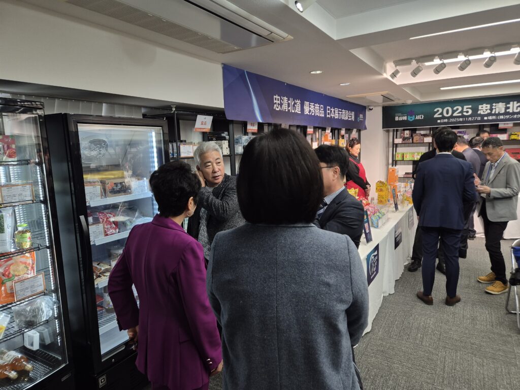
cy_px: 195
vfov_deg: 58.9
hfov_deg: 73.9
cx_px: 260
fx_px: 346
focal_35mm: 23
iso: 100
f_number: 1.8
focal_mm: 5.4
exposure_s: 1/100
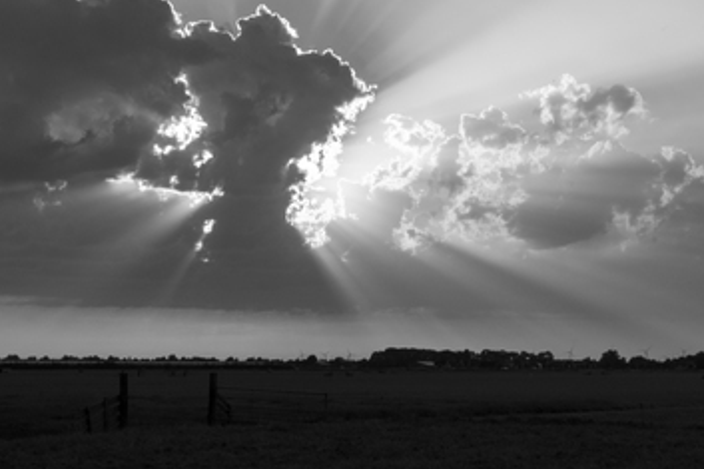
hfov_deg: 22.6
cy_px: 201
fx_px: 1759
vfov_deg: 15.2
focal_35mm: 90
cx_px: 343
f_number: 25
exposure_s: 1/160
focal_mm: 46
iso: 200
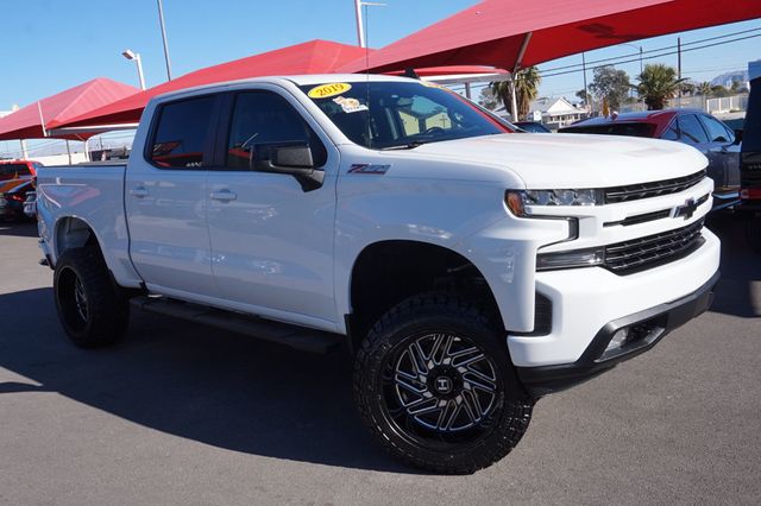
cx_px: 380
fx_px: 697
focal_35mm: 33
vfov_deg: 39.9
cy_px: 253
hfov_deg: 57.2
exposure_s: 1/125
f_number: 11
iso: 100
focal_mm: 22
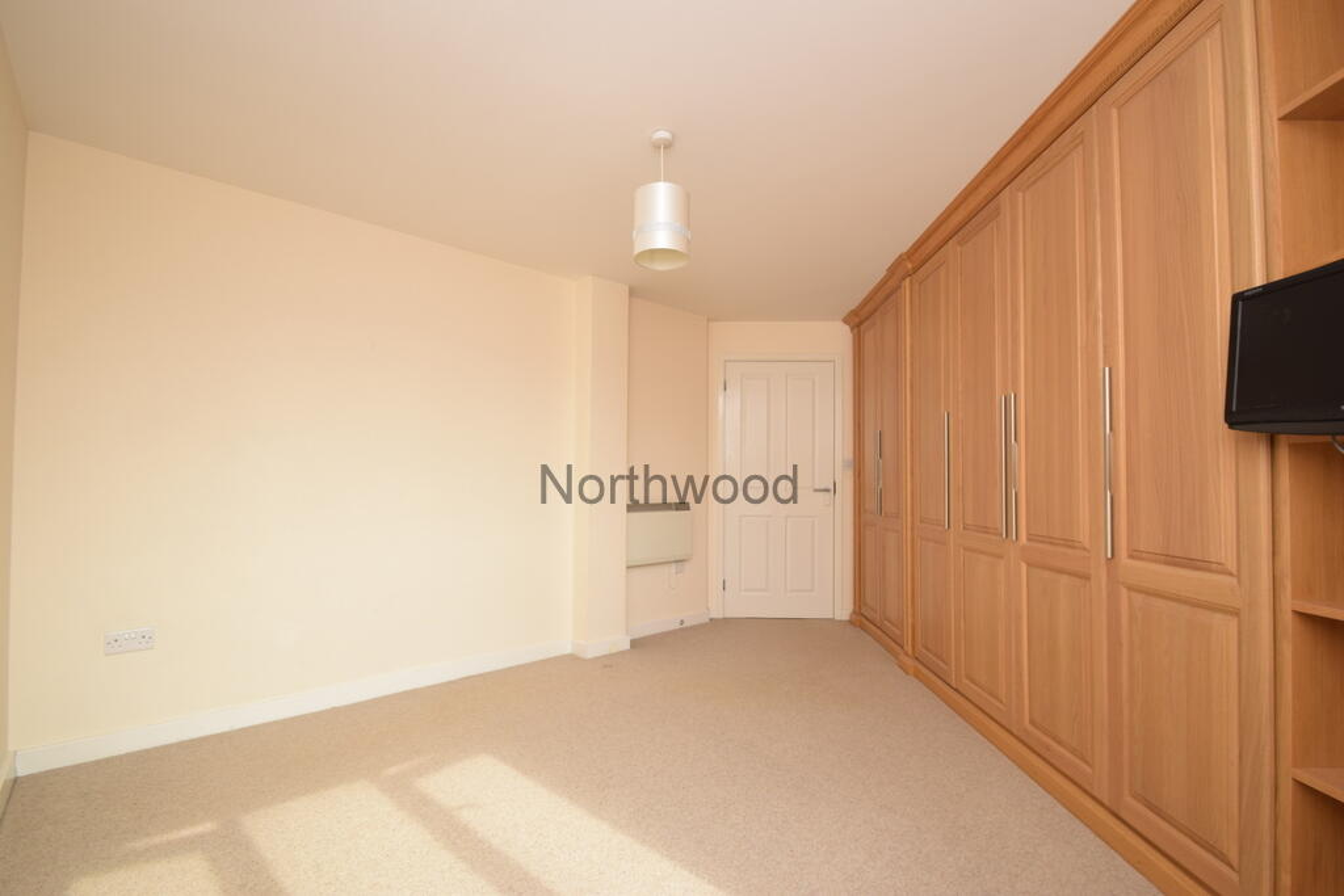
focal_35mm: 15
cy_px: 448
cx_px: 672
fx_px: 560
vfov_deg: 77.3
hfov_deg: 100.4
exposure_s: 1/60
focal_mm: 10
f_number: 9
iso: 400
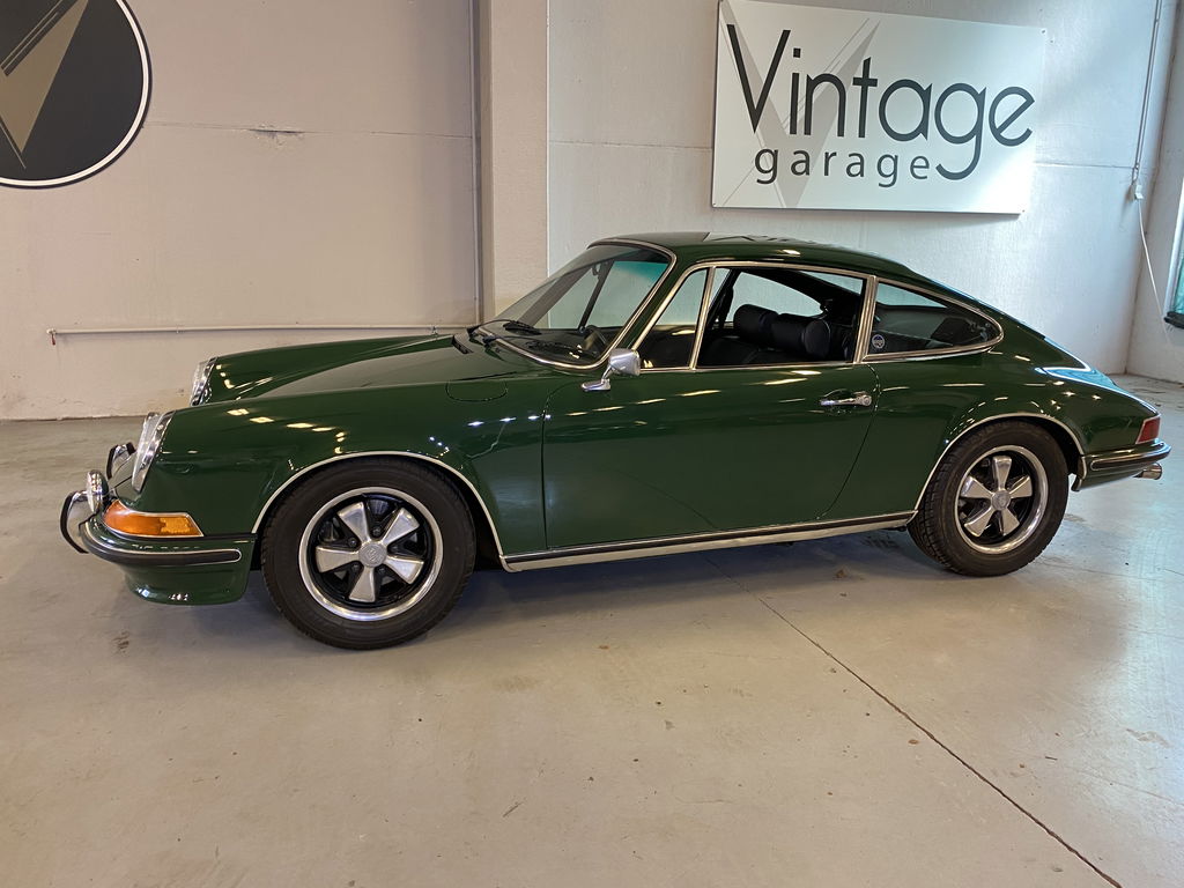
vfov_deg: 53.1
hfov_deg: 67.3
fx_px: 889
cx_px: 592
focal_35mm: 26
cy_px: 444
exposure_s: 1/50
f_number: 1.8
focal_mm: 4.25
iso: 160
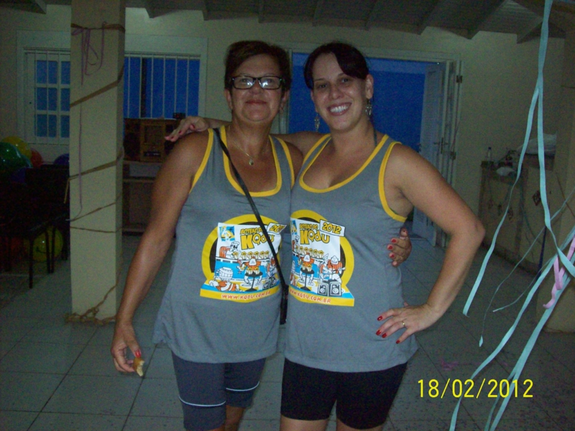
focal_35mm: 36
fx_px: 598
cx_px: 288
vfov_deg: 39.7
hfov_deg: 51.4
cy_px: 216
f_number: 2.7
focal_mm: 6
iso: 400
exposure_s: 1/128
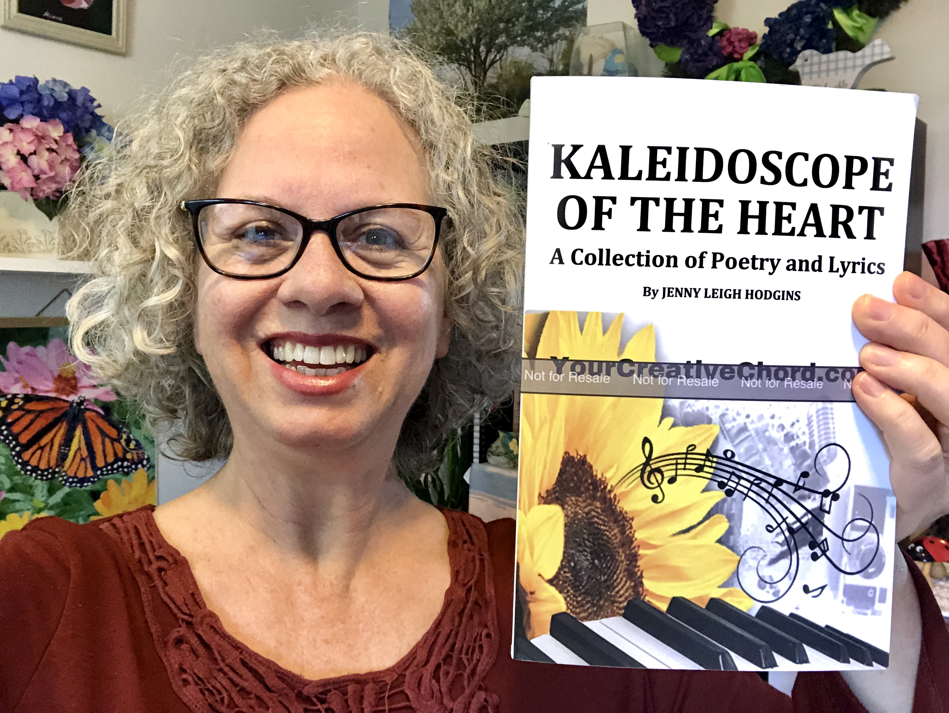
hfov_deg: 56.8
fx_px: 878
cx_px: 474
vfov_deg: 44.2
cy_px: 356
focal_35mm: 32
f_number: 2.2
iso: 320
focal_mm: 2.87
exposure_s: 1/60
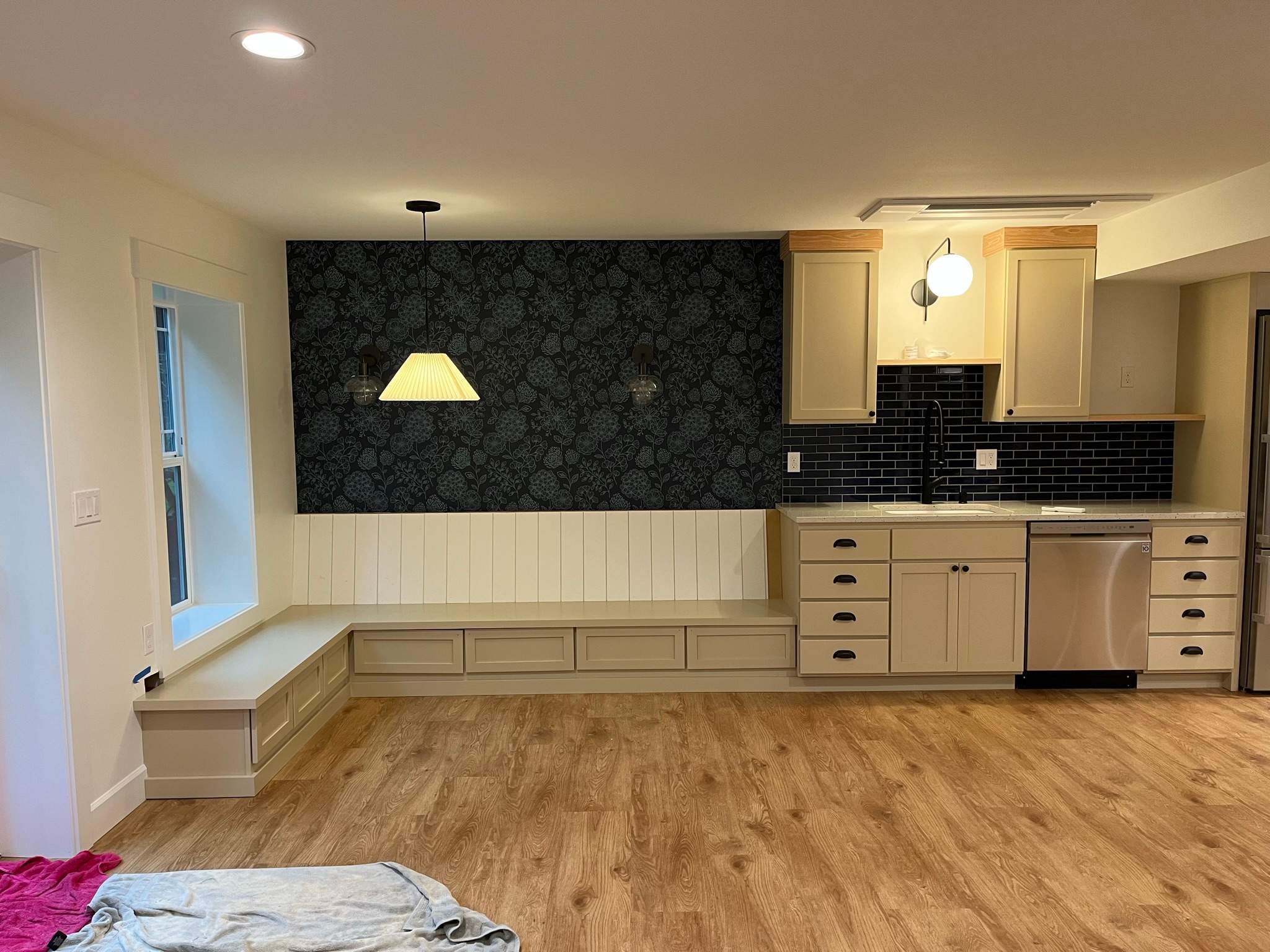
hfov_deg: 67.3
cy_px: 476
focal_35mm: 26
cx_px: 635
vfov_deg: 53.1
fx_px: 954
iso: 160
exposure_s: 1/60
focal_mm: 5.1
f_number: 1.6
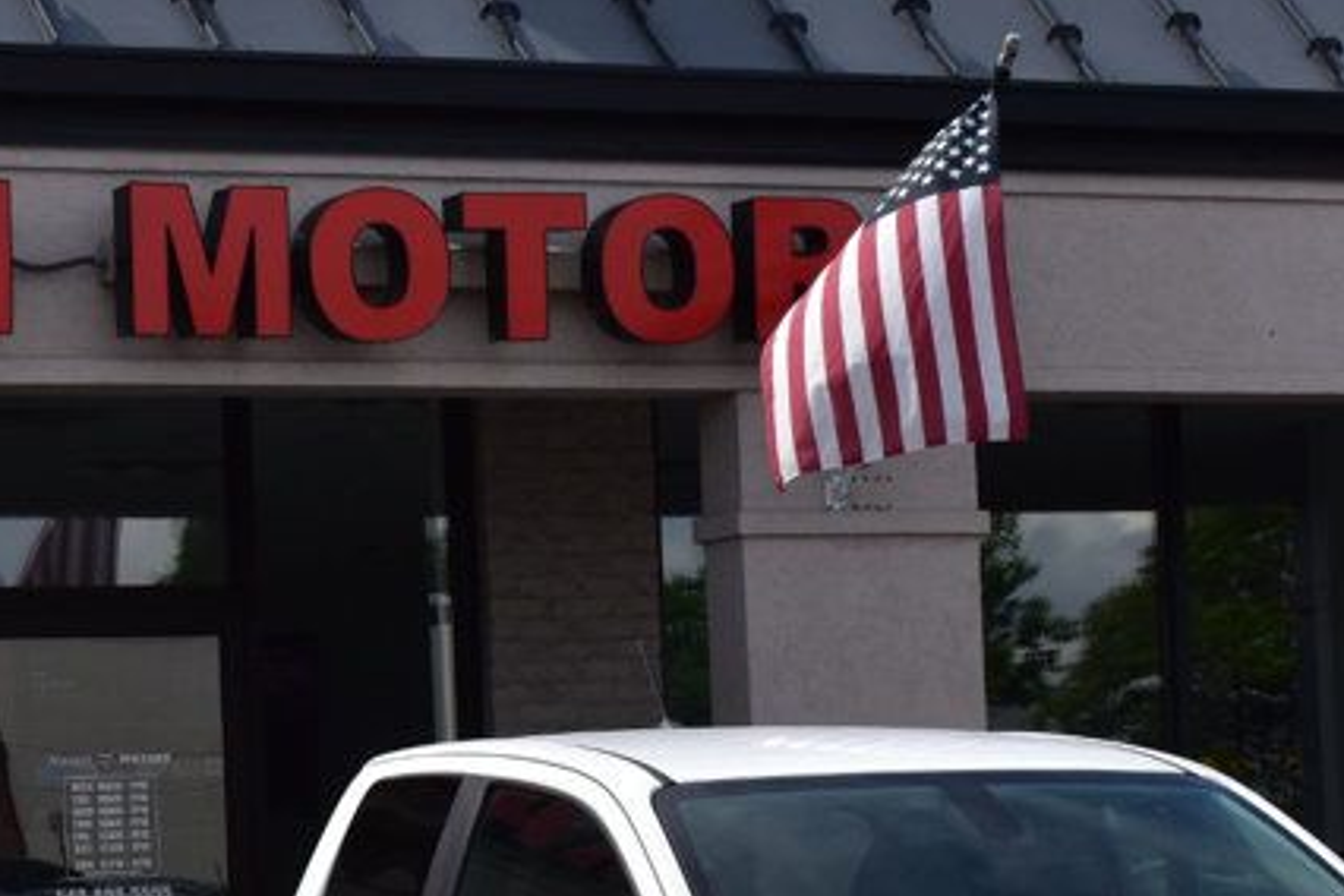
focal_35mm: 126
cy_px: 915
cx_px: 344
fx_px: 4711
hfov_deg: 16.2
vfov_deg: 10.8
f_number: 11
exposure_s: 1/500
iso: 320
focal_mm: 35
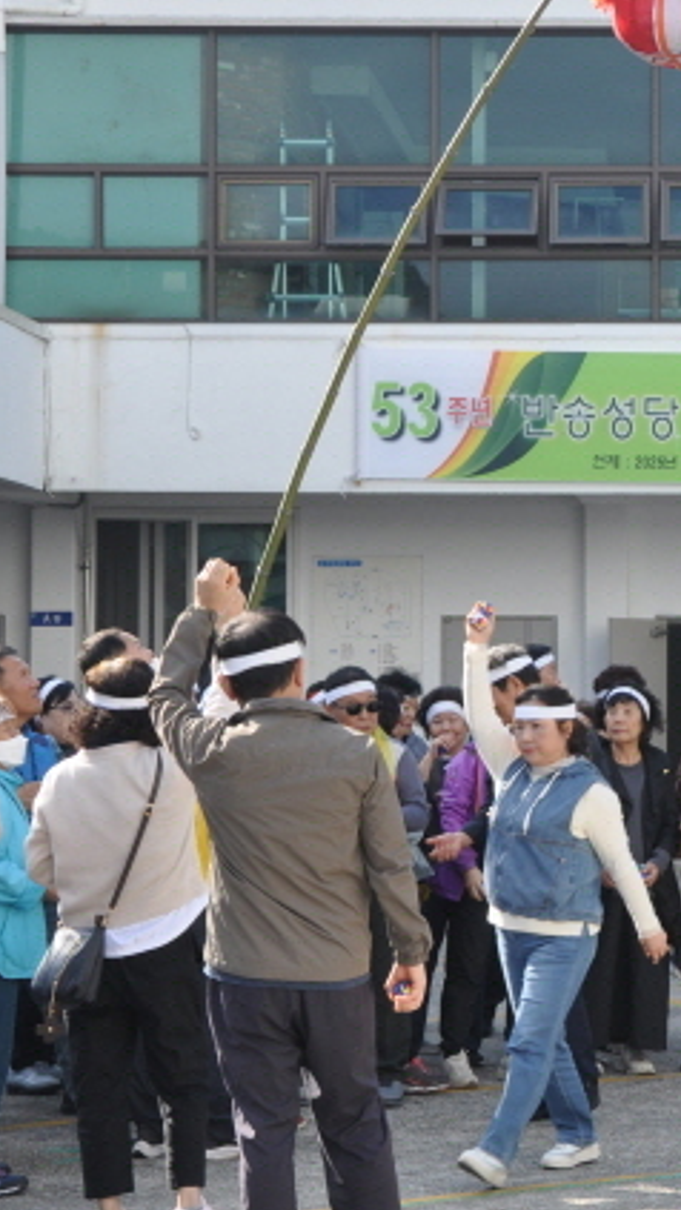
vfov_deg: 21.1
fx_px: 3242
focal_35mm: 101
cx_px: 767
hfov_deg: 11.8
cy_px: 574
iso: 200
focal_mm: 34
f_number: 10
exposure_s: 1/100
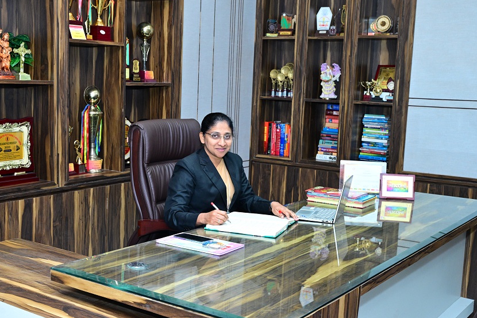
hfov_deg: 41.8
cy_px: 178
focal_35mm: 47
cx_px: 195
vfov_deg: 28.6
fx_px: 623
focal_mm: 39
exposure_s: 1/160
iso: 2000
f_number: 6.3
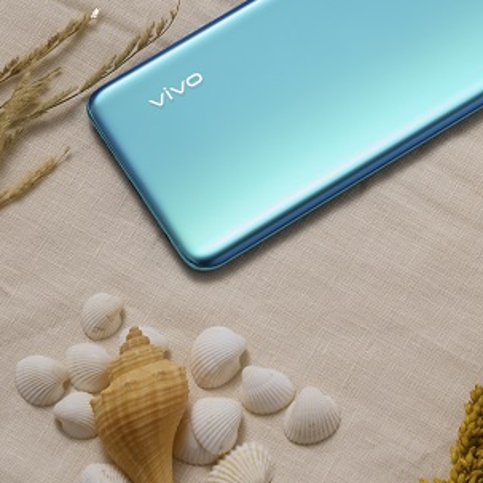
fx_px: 2478
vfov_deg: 11.1
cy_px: 79
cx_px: 370
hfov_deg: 11.1
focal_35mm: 157
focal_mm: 70
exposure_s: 1/125
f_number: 11
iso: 50
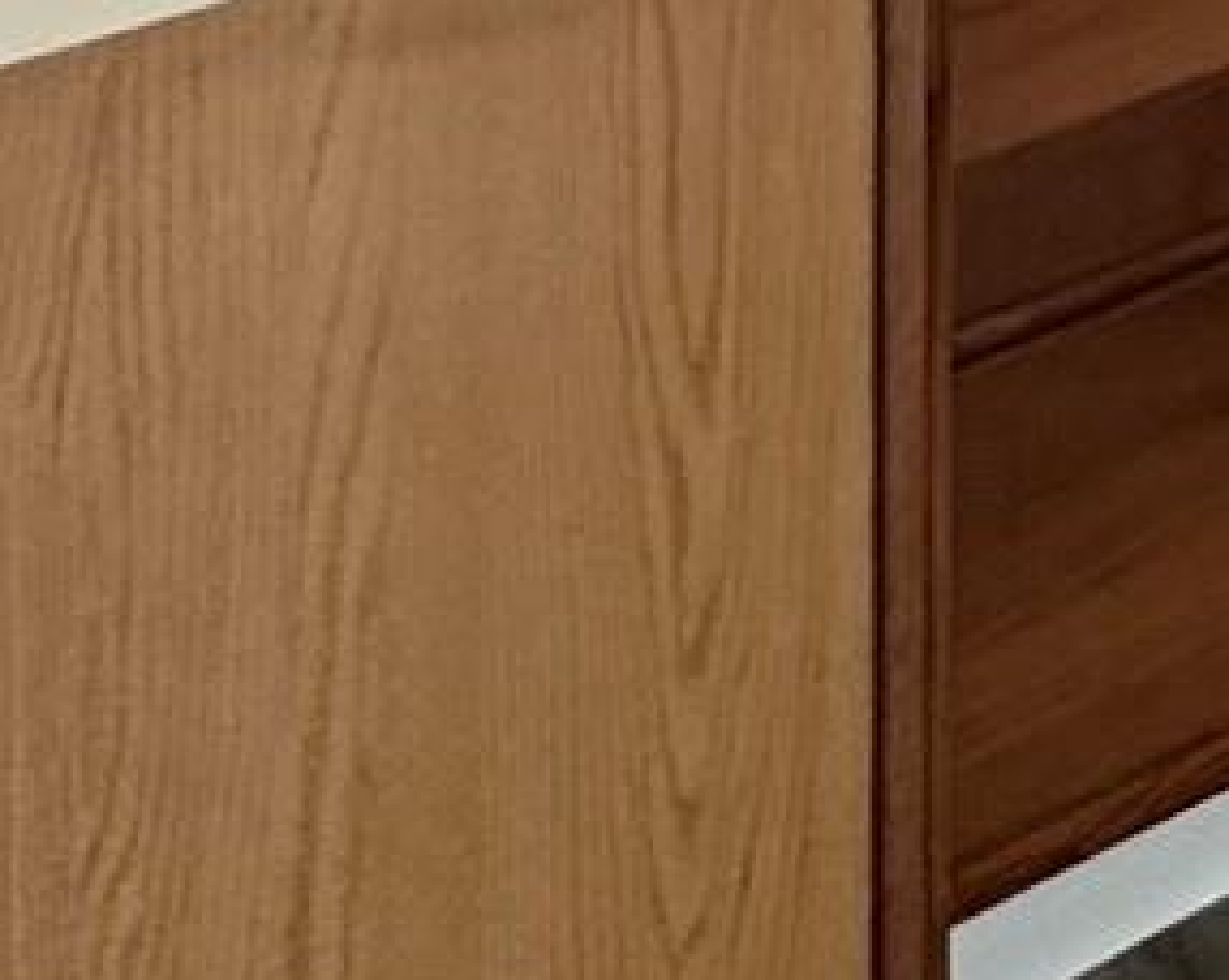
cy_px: -1861
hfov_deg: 12.9
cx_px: 3231
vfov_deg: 11.0
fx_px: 3560
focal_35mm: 98
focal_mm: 2.22
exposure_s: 1/99
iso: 160
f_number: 2.2
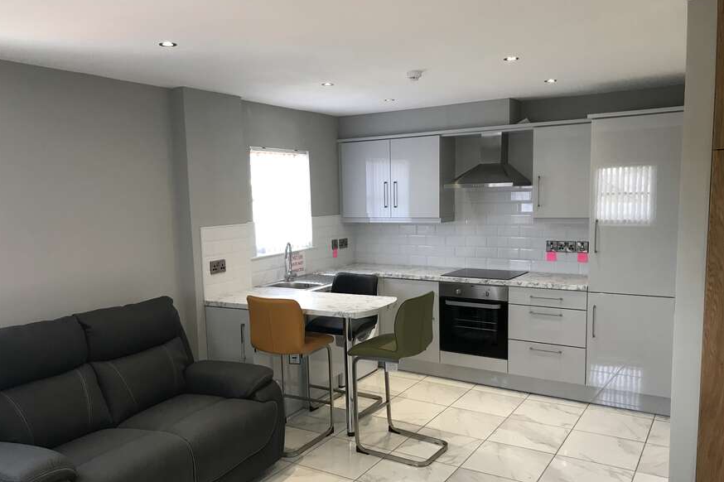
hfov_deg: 61.9
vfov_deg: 43.5
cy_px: 272
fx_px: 603
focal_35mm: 30
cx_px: 354
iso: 32
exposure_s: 1/33
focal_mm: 3.99
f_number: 1.8
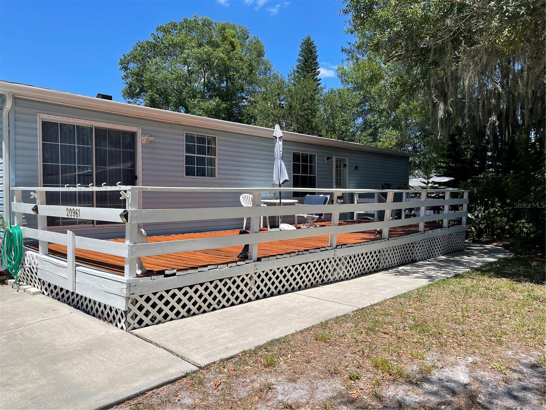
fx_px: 410
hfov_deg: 67.3
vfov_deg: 53.1
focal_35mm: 26
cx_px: 273
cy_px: 205
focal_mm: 5.1
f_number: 1.6
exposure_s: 1/3788
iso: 32
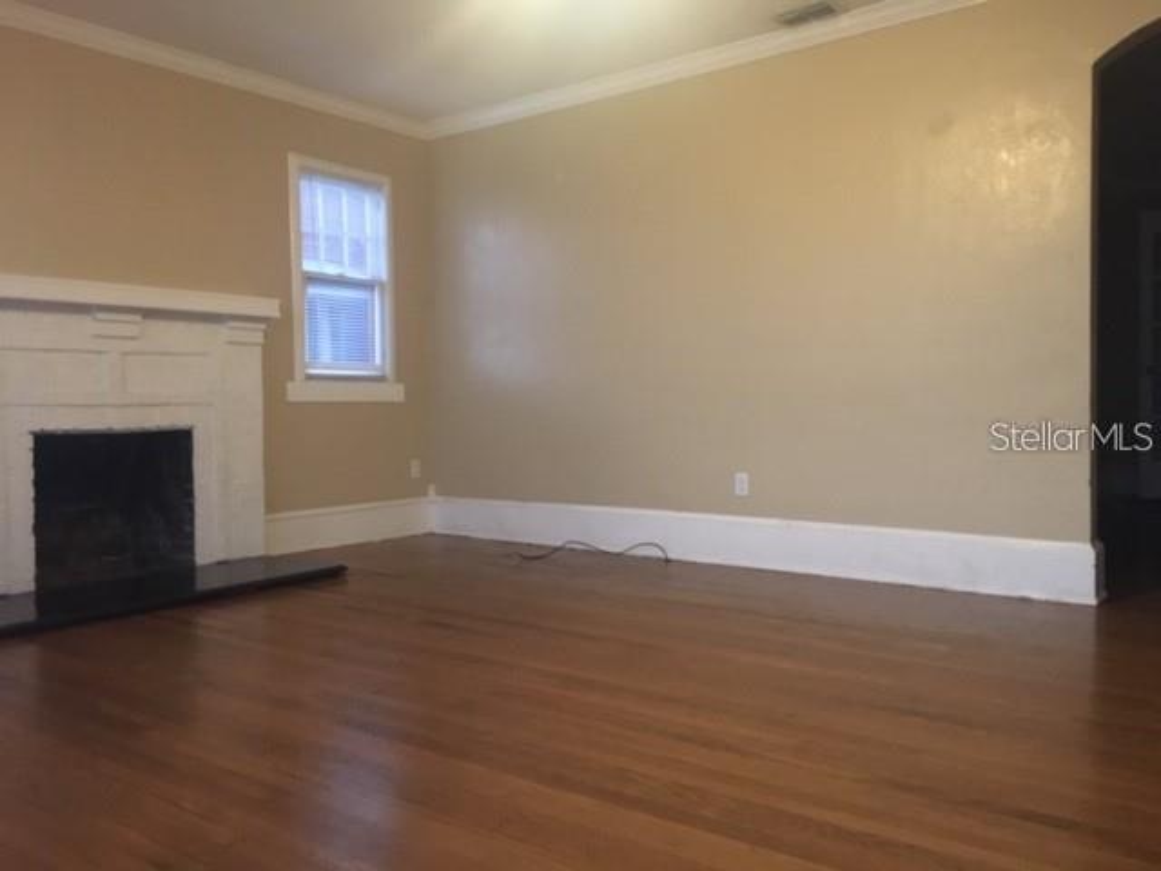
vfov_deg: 48.2
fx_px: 973
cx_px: 580
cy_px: 436
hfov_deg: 61.7
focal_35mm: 29
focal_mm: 4.15
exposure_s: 1/15
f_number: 2.2
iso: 400
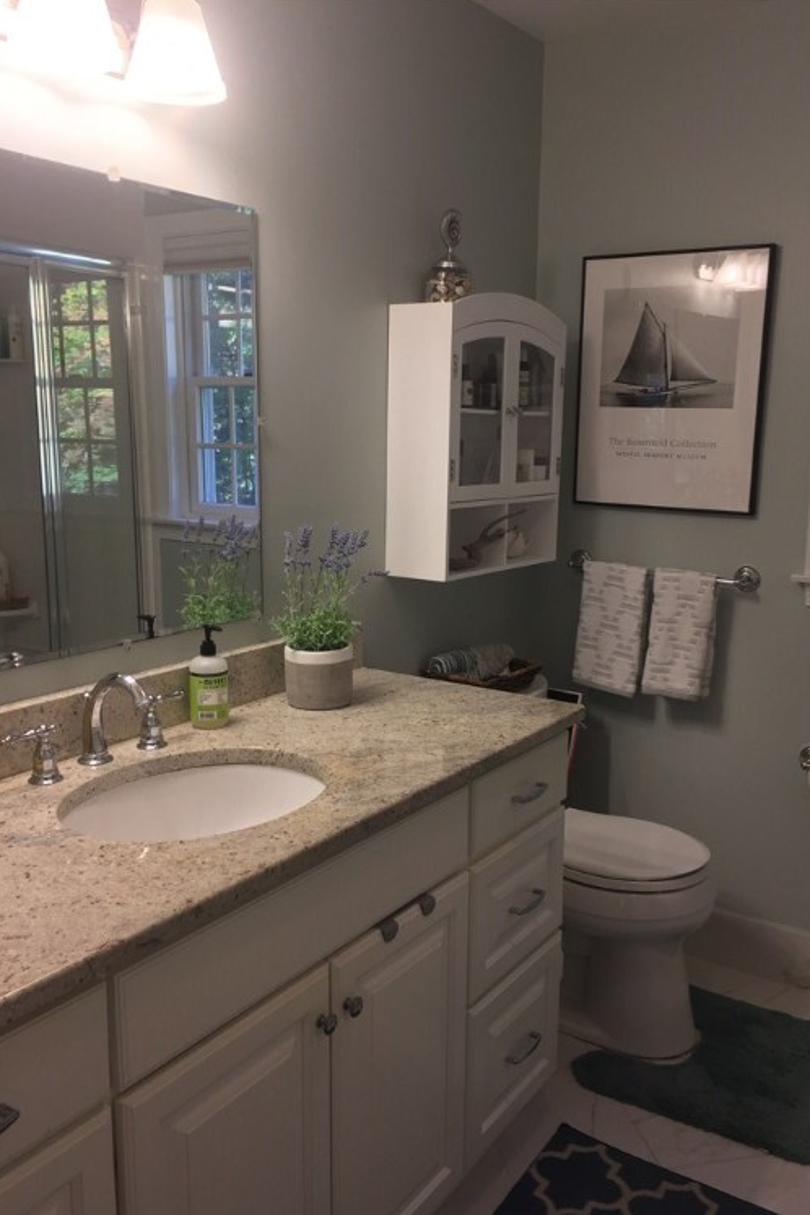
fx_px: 1046
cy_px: 618
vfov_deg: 60.3
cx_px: 423
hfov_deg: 42.3
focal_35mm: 31
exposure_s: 1/30
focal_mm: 4.15
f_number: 2.2
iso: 40
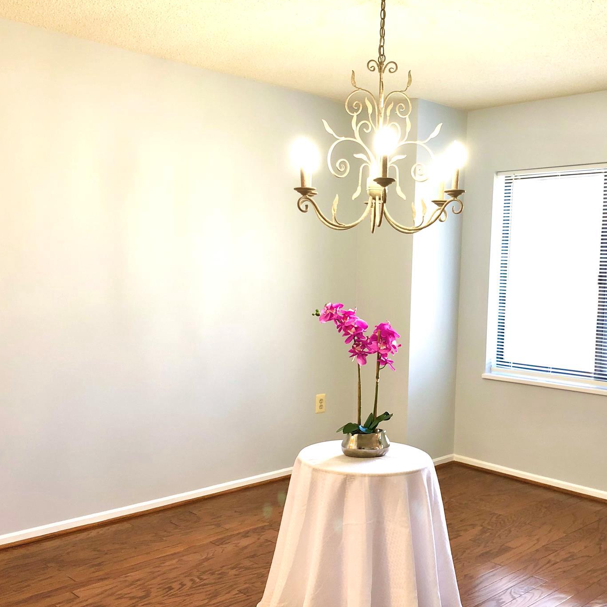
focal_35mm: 37
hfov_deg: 44.7
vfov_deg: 44.9
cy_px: 336
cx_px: 362
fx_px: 734
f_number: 1.8
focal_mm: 3.99
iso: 40
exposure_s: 1/15
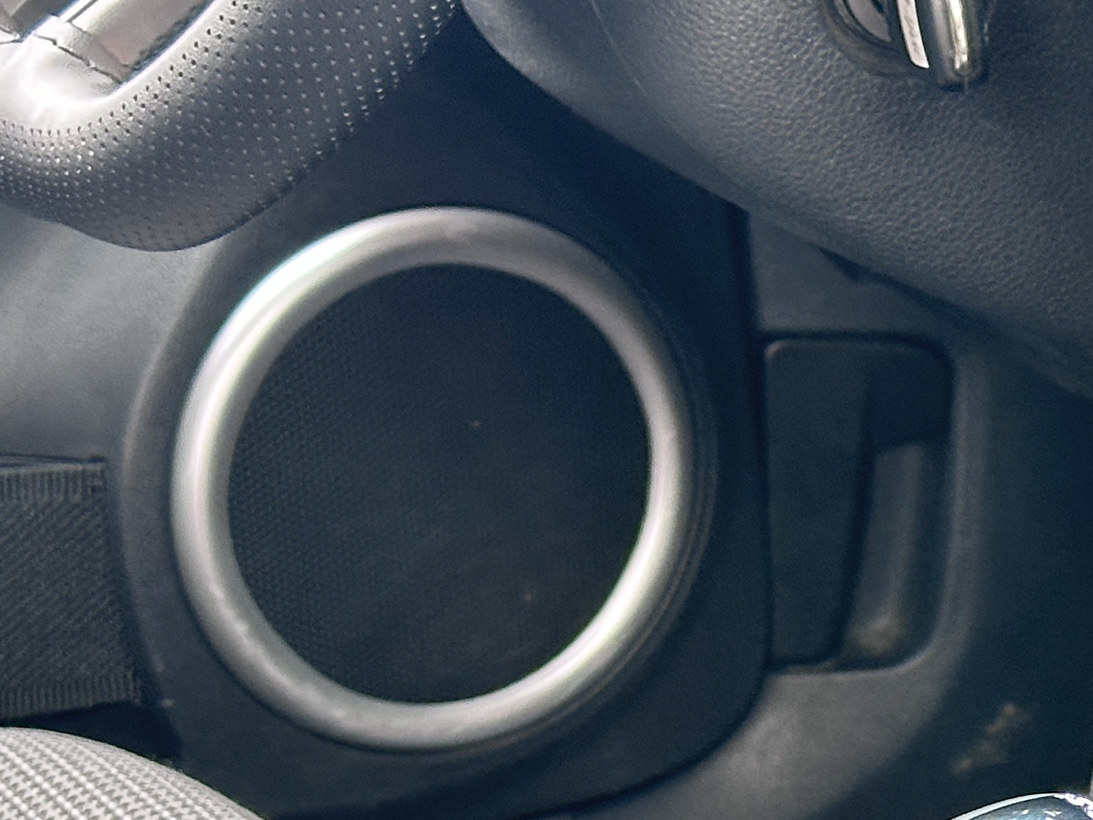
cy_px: 924
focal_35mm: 138
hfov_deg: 13.9
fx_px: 4358
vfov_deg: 10.6
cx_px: 1298
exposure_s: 1/44
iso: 250
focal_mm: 6.86
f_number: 1.78
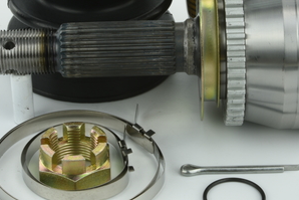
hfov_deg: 14.1
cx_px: 168
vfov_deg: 9.5
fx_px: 1205
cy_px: 56
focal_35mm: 145
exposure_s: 1/2
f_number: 32
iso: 64
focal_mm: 60
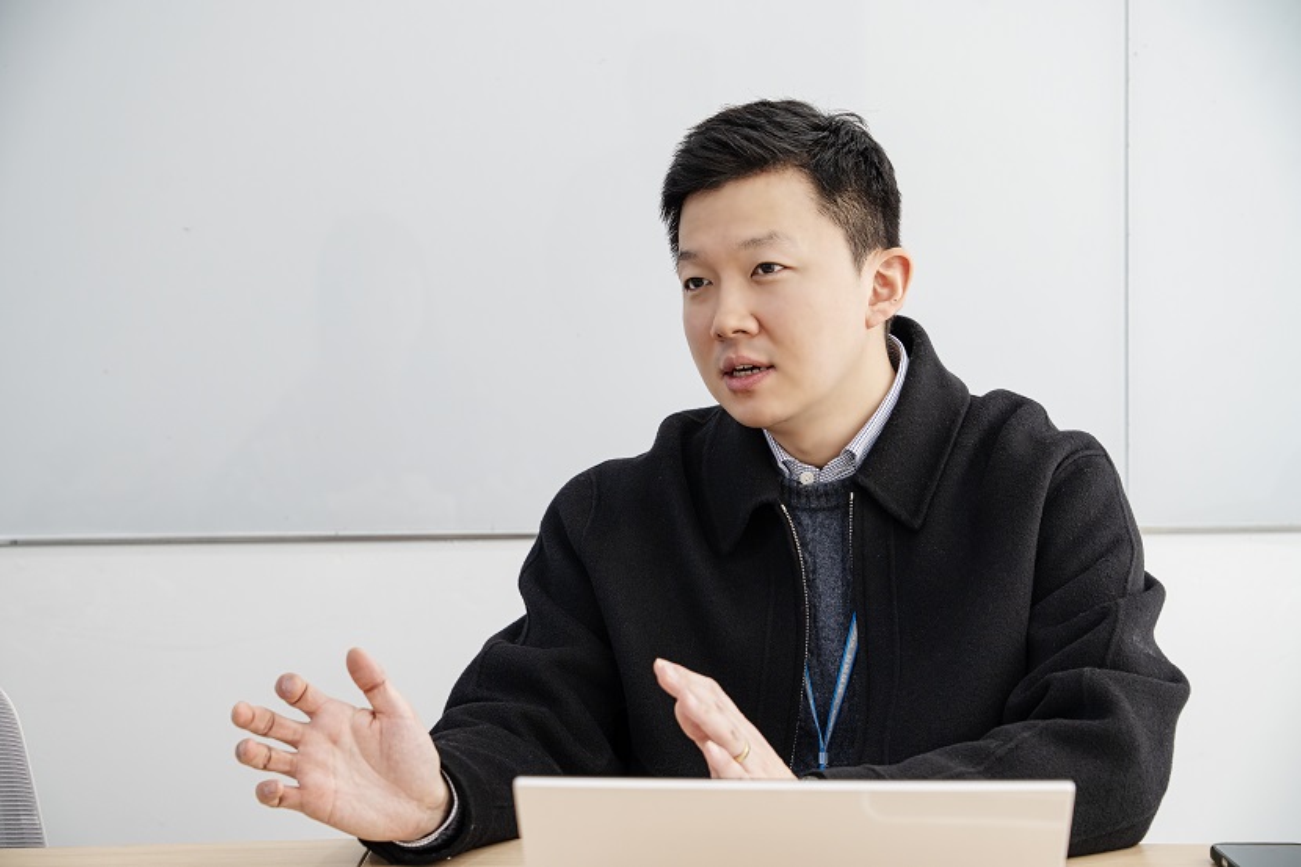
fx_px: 2782
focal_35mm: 77
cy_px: 434
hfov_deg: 26.3
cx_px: 650
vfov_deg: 17.7
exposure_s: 1/200
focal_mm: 77
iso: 800
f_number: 5.6
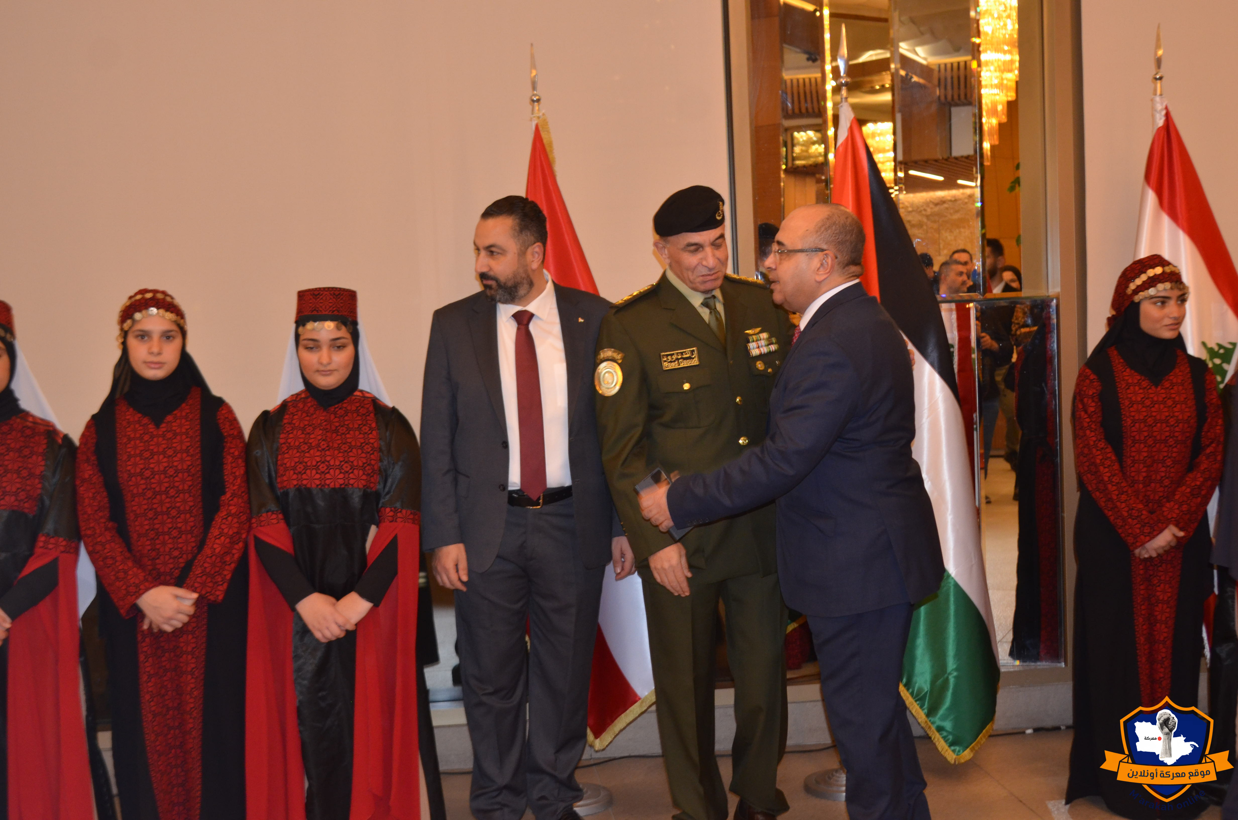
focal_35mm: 46
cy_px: 410
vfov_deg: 28.8
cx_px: 619
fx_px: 1596
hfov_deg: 42.4
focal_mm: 31
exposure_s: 1/60
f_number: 4
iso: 800
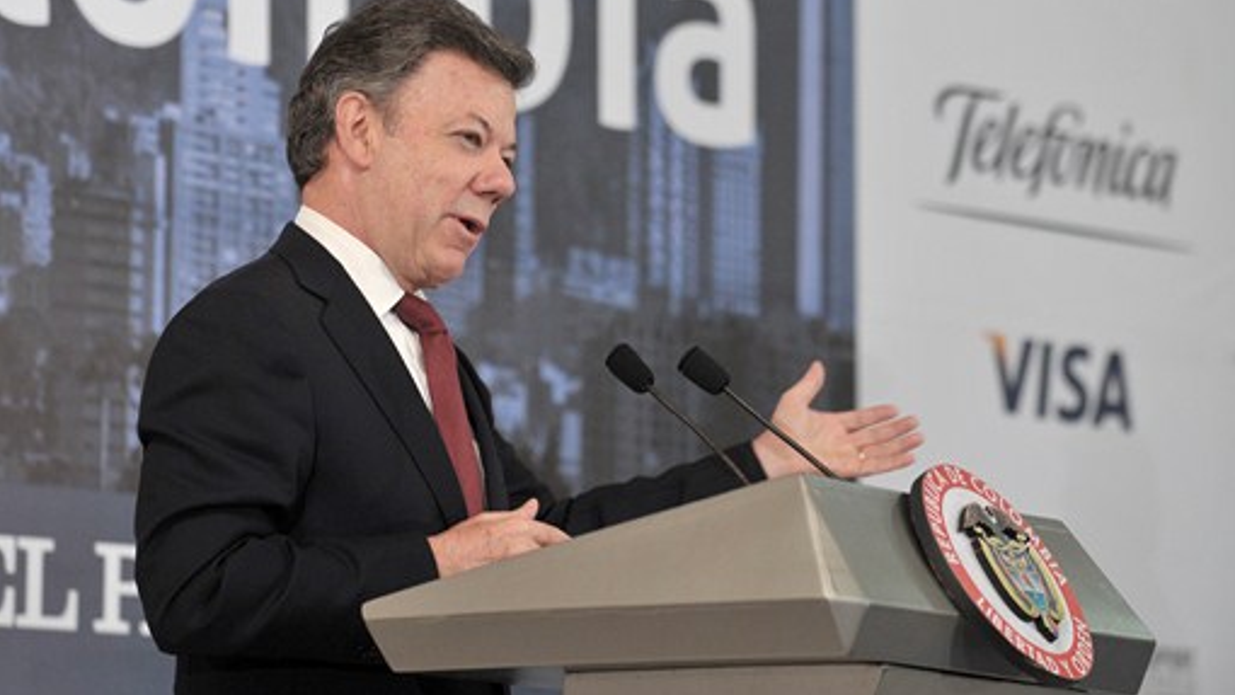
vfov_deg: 7.4
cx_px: 618
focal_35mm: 163
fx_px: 5338
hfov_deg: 13.2
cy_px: 323
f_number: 3.2
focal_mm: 155
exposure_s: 1/125
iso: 1600
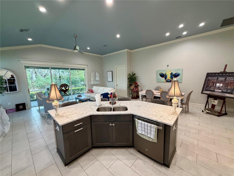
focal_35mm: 14
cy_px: 88
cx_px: 117
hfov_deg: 102.1
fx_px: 95
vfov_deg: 85.7
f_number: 2.2
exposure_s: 1/111
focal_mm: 2.22
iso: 320
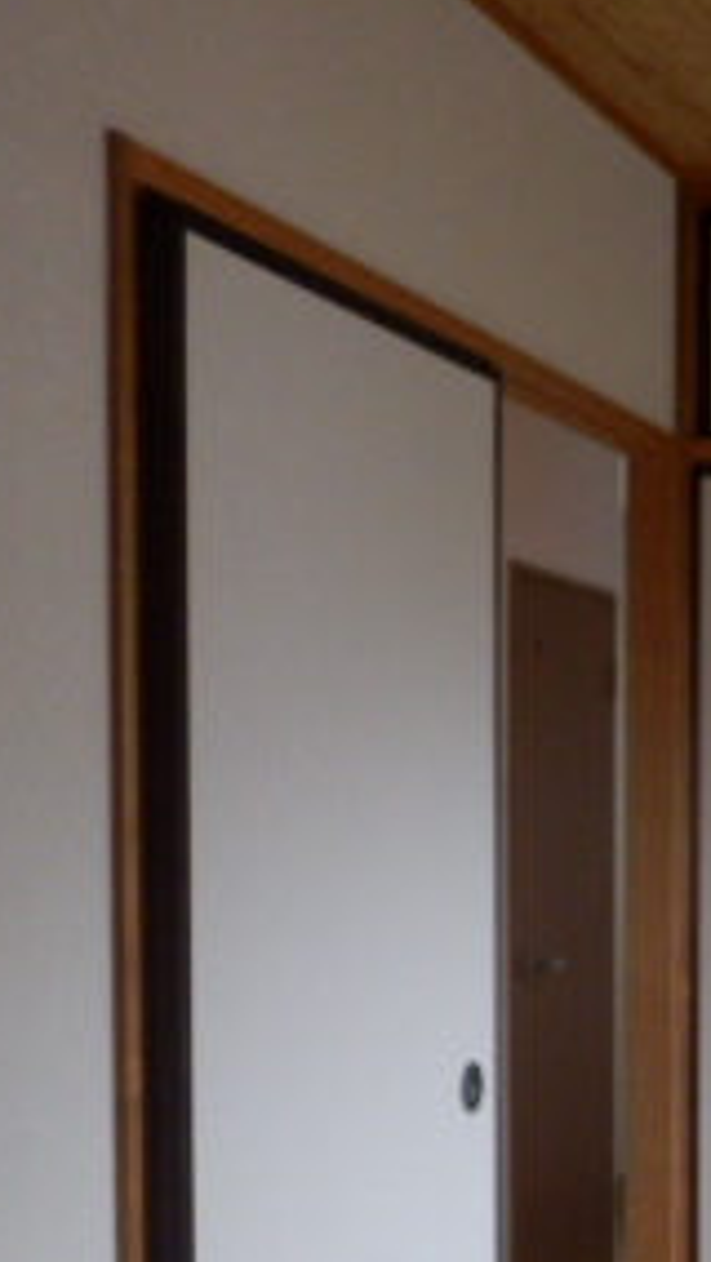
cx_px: 1360
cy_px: 995
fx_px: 2712
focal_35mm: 81
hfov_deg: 13.2
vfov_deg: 25.8
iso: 500
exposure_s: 1/30
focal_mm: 5.9
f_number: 3.7
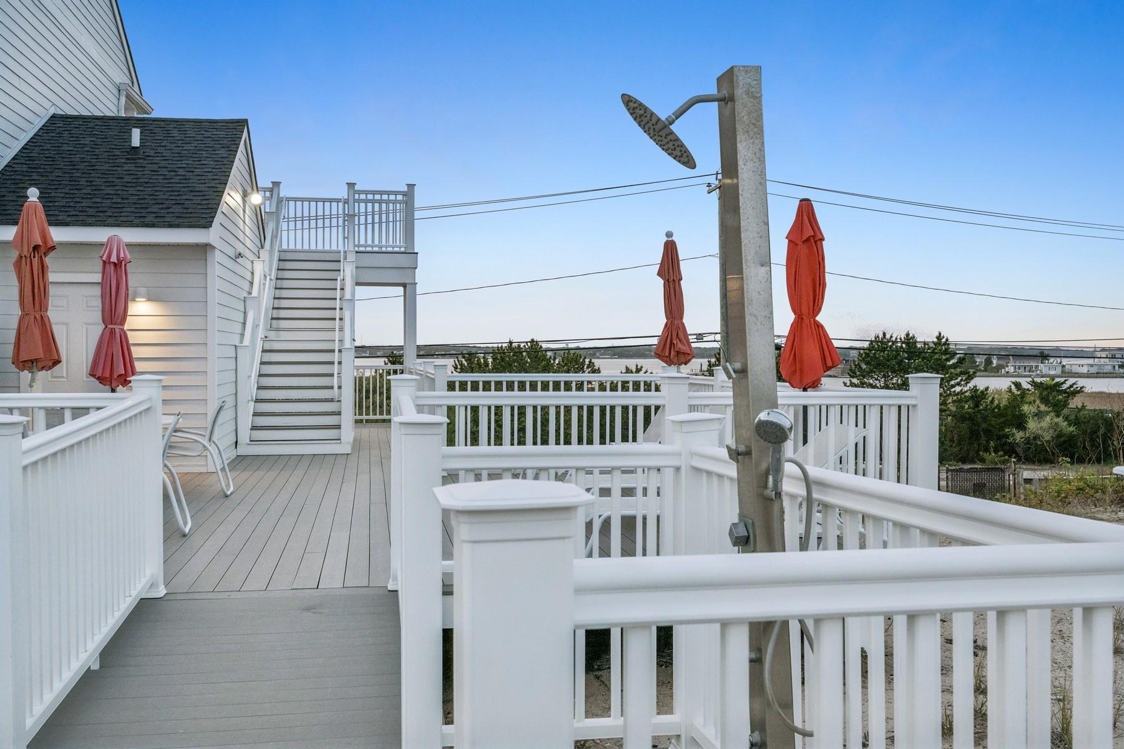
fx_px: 1124
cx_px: 562
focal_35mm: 36
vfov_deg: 36.9
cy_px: 374
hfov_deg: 53.1
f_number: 8
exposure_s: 1/80
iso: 400
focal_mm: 24
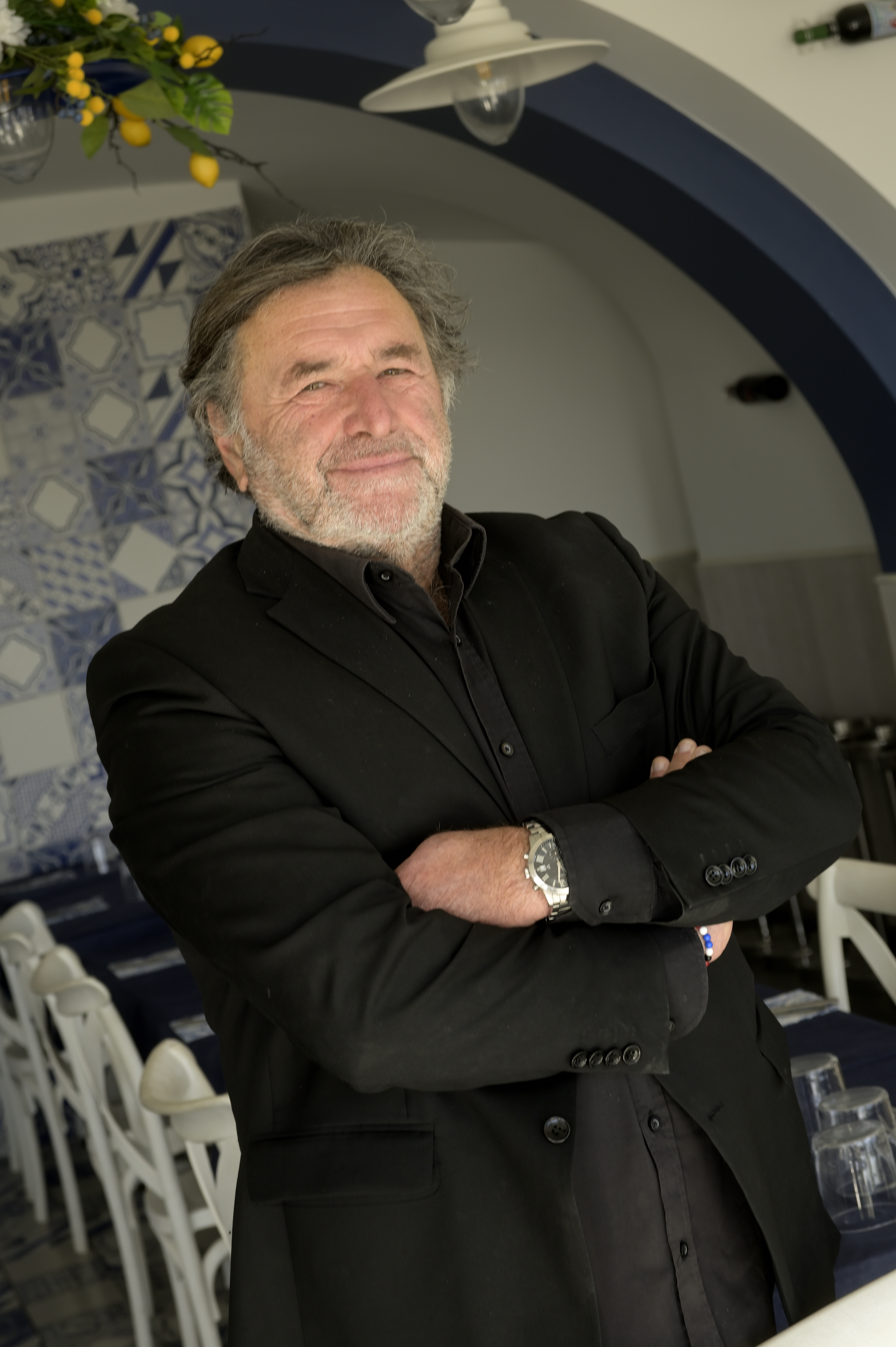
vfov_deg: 28.9
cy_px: 674
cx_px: 448
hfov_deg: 19.4
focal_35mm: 70
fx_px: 2617
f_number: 9
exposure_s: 1/60
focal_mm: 70
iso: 400
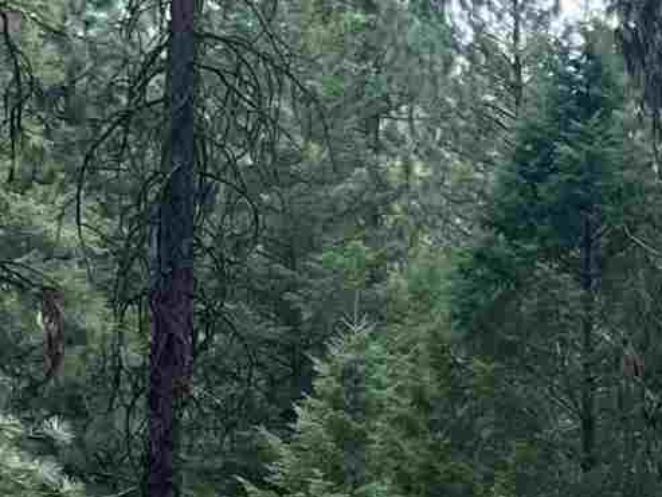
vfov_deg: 8.9
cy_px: 827
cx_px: 1783
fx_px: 3099
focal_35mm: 162
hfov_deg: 10.0
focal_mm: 5.7
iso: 50
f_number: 1.5
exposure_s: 1/567
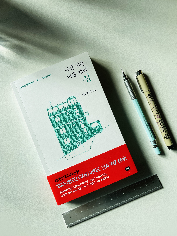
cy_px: 115
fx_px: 184
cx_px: 88
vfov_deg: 65.3
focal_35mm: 27
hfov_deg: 51.4
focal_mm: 4.2
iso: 32
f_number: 1.6
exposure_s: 1/1795
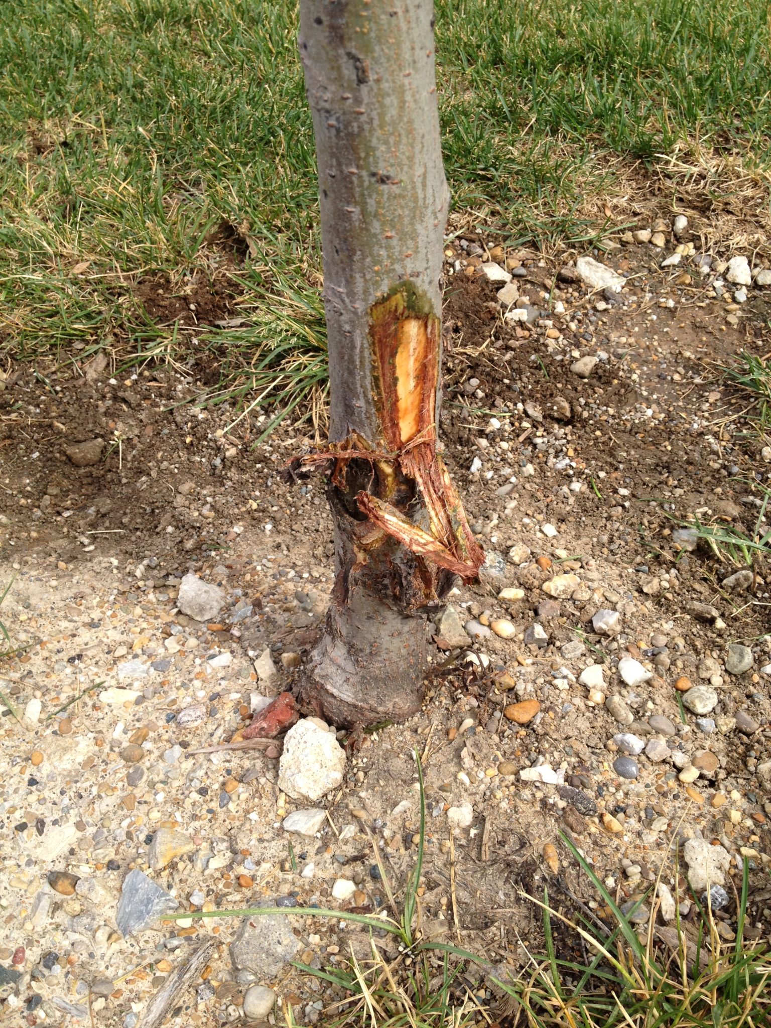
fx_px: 1039
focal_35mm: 35
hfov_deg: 40.7
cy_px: 514
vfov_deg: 52.6
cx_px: 386
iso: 50
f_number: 2.4
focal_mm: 4.28
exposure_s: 1/1004
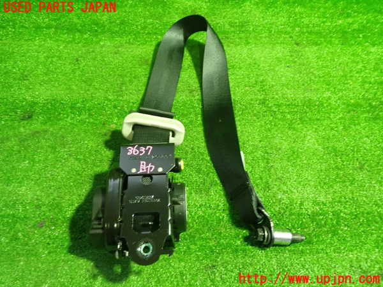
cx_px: 192
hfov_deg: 60.0
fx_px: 332
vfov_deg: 46.8
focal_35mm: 30
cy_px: 144
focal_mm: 5.4
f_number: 2.3
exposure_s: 1/30
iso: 500
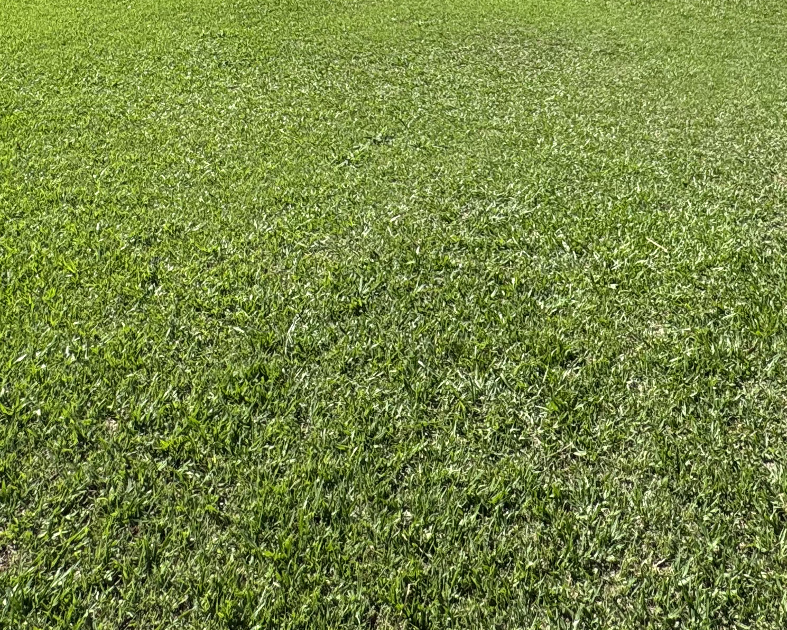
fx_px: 862
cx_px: 524
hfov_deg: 48.3
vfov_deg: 32.9
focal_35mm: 37
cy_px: -126
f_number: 2.2
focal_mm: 2.22
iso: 50
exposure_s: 1/1299
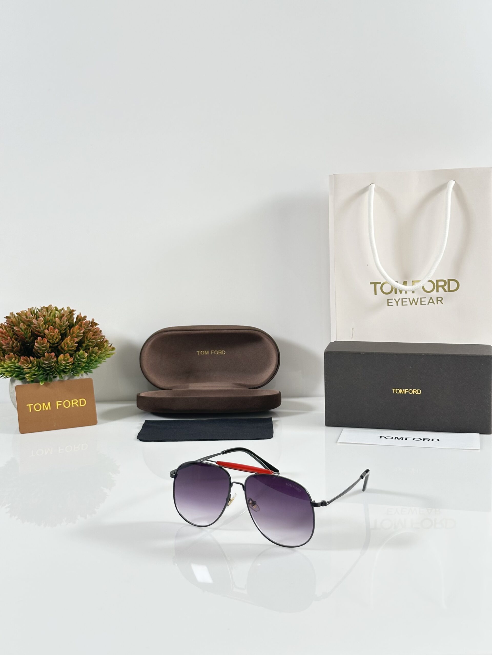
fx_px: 910
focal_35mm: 48
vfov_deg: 39.7
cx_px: 246
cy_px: 328
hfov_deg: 30.3
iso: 50
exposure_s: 1/50
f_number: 1.78
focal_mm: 6.86
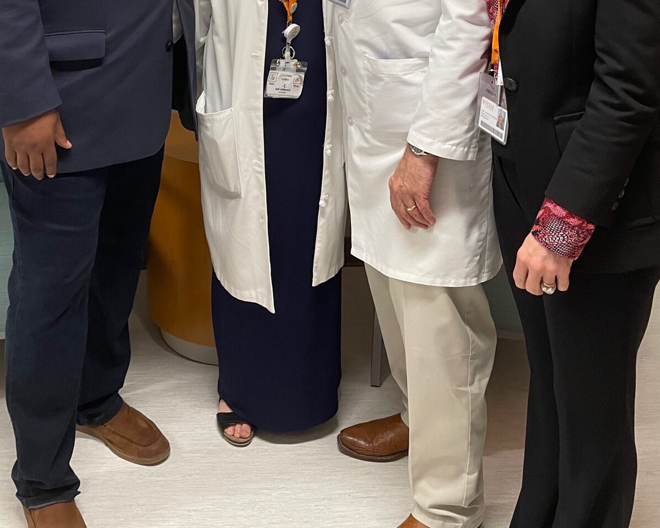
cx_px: 276
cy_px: -16
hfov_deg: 42.8
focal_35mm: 43
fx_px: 840
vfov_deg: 31.8
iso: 160
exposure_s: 1/60
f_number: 1.6
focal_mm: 4.2
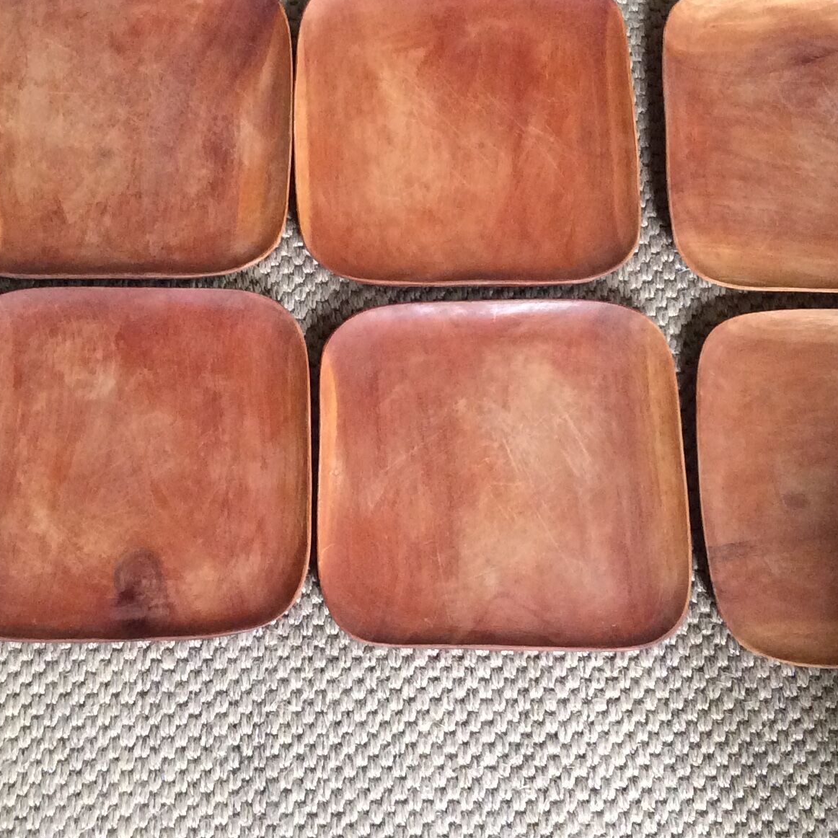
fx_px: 1725
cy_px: 408
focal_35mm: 63
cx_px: 340
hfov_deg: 27.2
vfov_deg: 27.3
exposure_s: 1/25
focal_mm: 3.3
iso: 200
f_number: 2.4
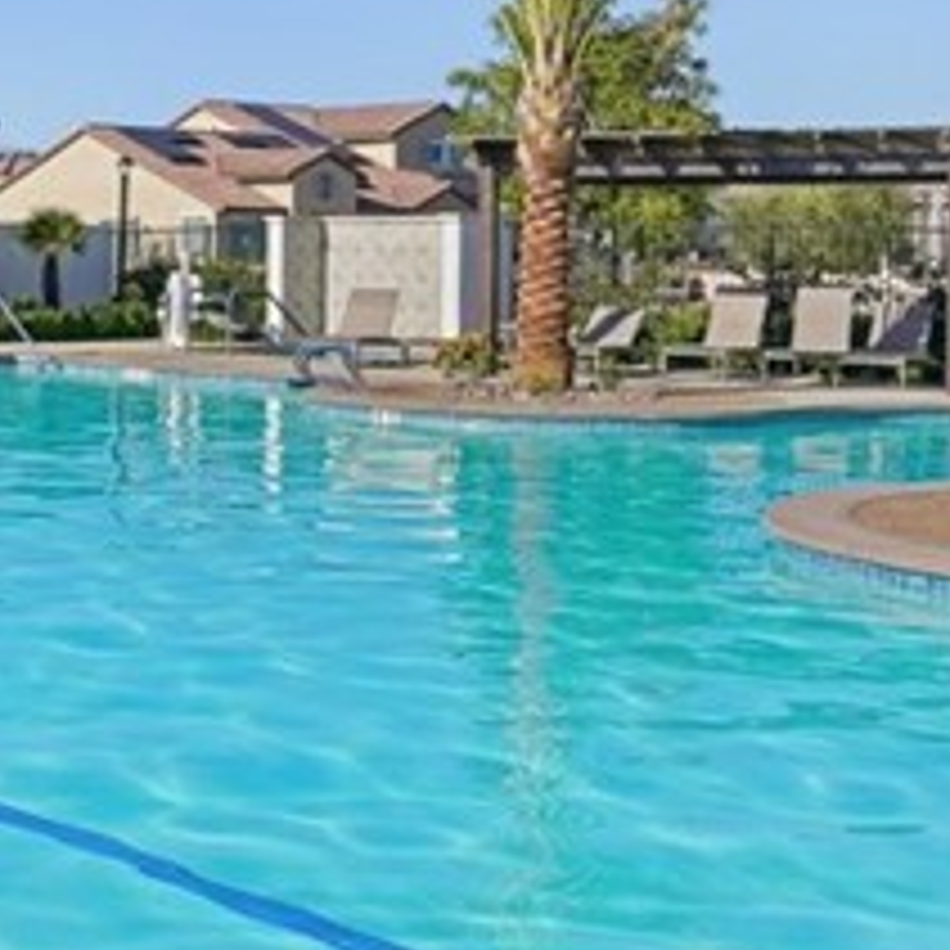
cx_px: -77
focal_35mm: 66
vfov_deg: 25.8
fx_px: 2049
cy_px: 243
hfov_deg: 24.5
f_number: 7.1
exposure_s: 1/500
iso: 100
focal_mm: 16
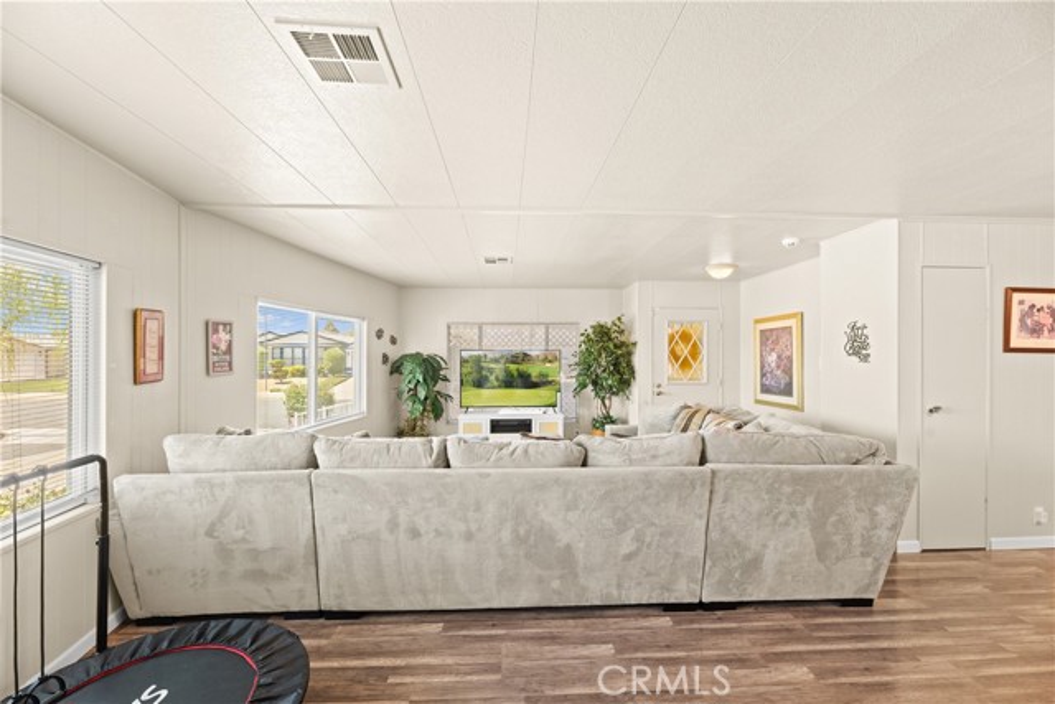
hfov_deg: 104.2
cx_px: 528
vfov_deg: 81.2
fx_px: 410
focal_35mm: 14
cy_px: 352
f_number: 8
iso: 1250
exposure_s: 1/8
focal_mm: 14
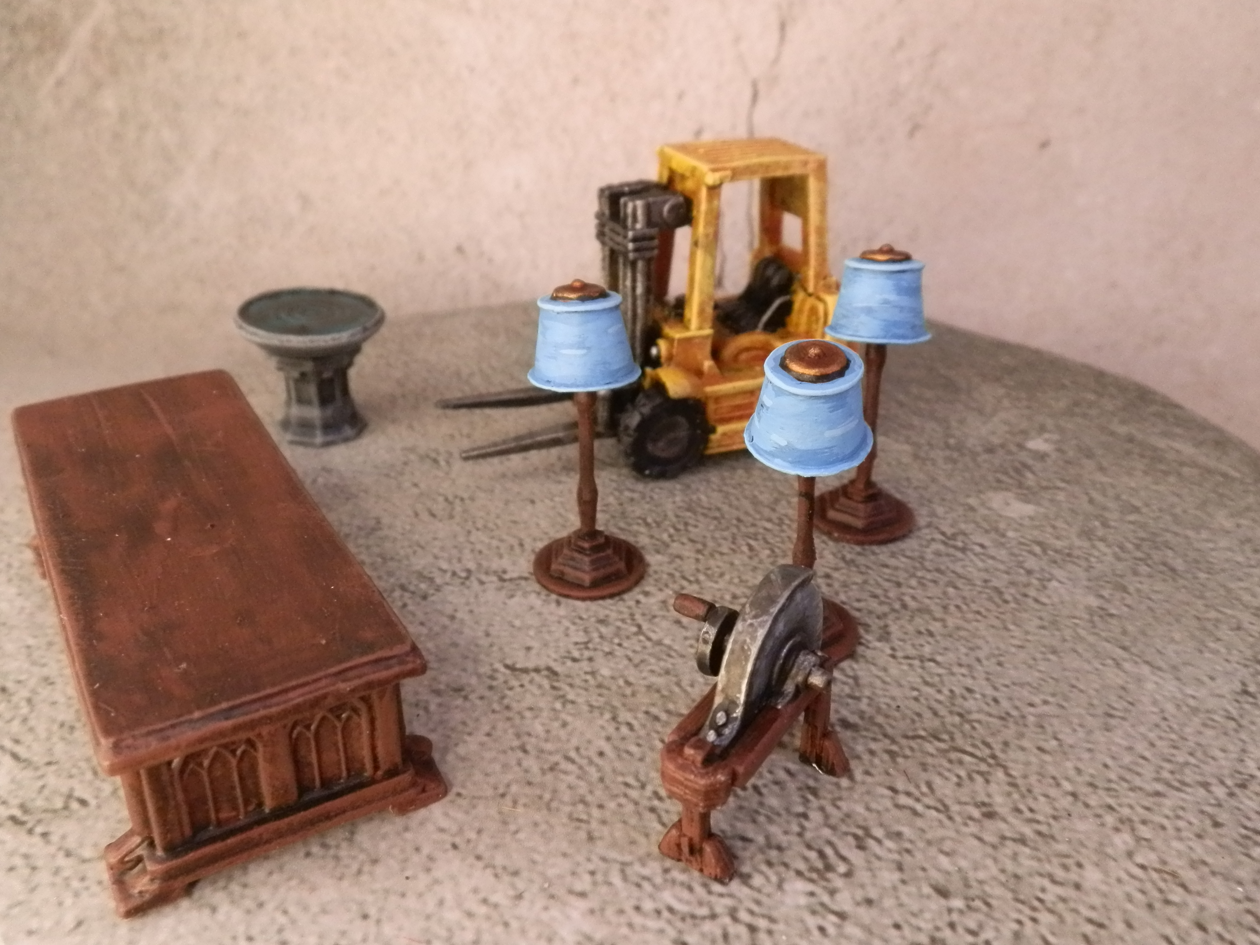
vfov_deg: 48.2
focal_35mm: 29
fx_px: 1056
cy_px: 483
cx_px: 618
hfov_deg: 61.7
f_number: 3.1
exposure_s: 1/125
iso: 400
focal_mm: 5
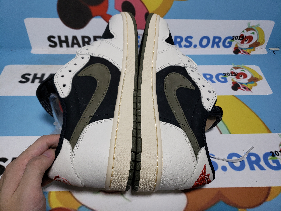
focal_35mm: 26
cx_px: 140
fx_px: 211
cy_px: 106
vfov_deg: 53.1
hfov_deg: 67.3
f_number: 1.5
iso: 50
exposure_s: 1/758
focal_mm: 4.3
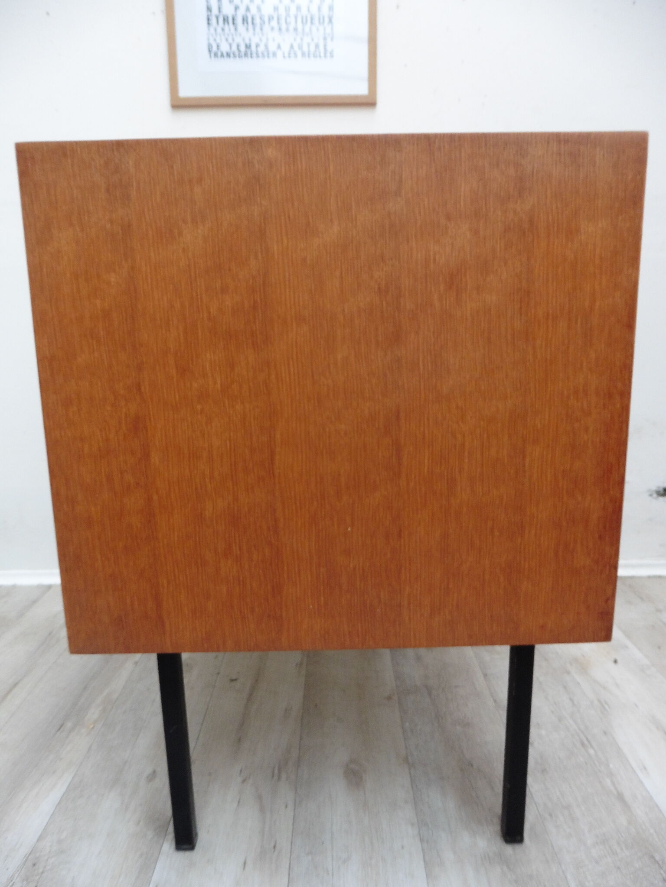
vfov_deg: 71.6
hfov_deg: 56.8
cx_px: 333
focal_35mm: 24
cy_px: 444
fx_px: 616
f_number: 3.3
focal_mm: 4.3
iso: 250
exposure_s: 1/60
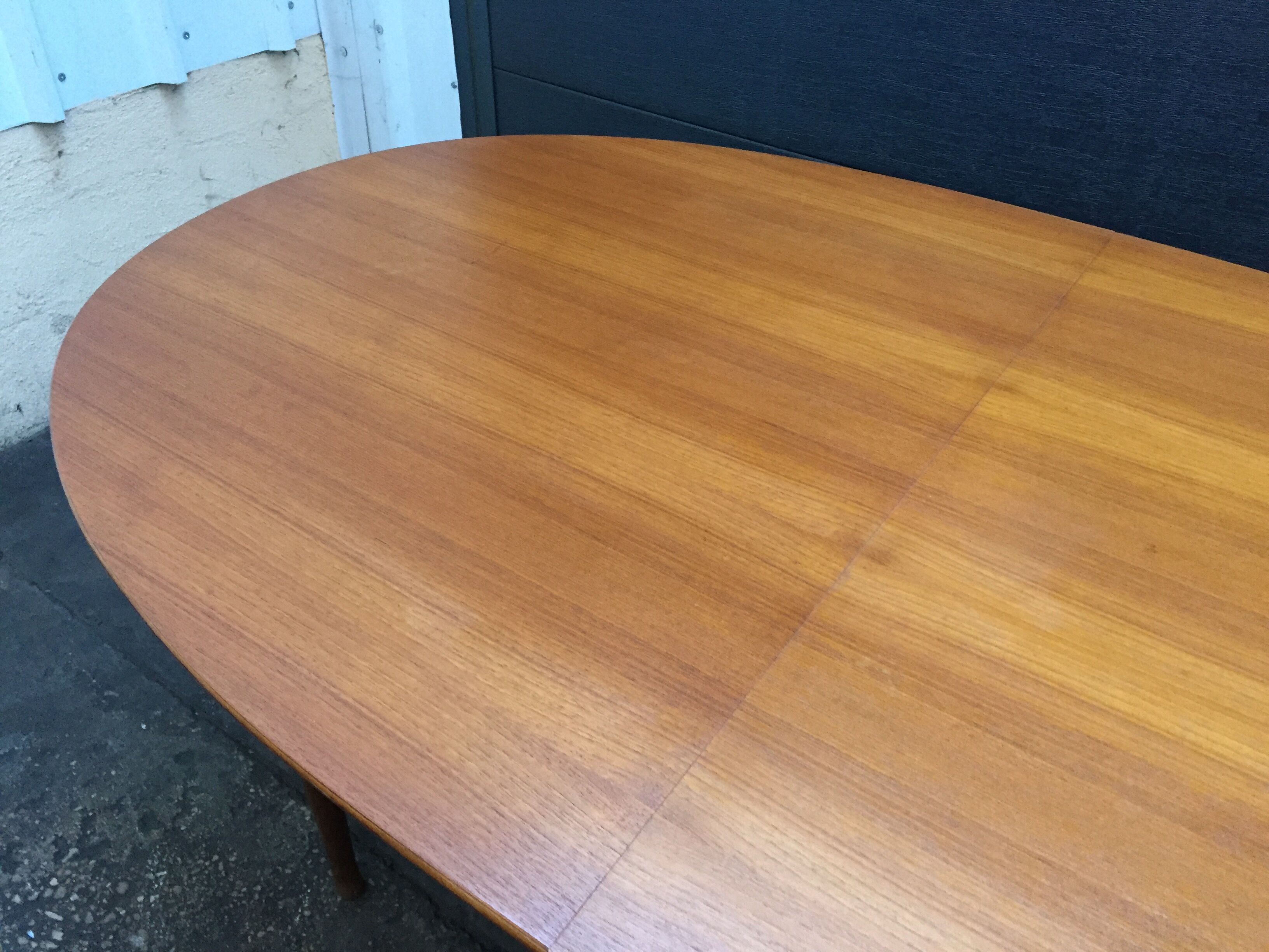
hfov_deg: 61.7
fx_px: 1063
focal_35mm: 29
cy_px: 476
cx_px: 634
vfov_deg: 48.2
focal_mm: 4.15
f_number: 2.2
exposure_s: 1/33
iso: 250
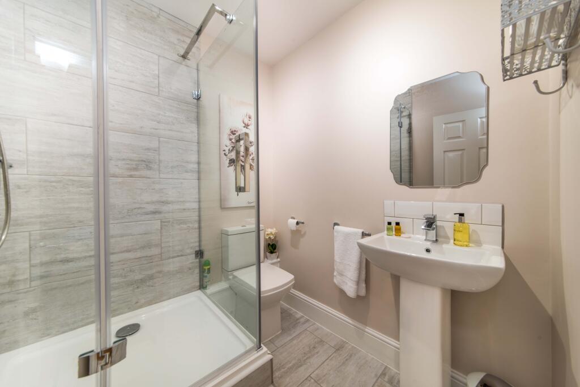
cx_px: 290
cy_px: 194
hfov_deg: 112.6
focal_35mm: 12
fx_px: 193
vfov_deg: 90.0
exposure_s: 1/2
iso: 100
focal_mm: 12
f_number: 10
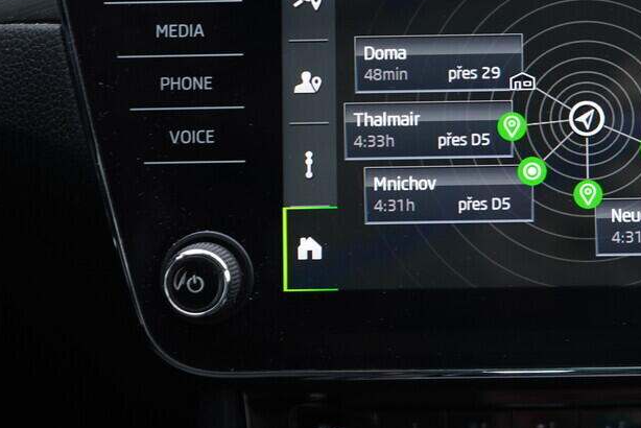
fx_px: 1069
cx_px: 529
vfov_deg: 22.4
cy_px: 89
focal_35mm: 60
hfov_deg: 32.3
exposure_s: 1/40
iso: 250
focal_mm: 24
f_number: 2.8
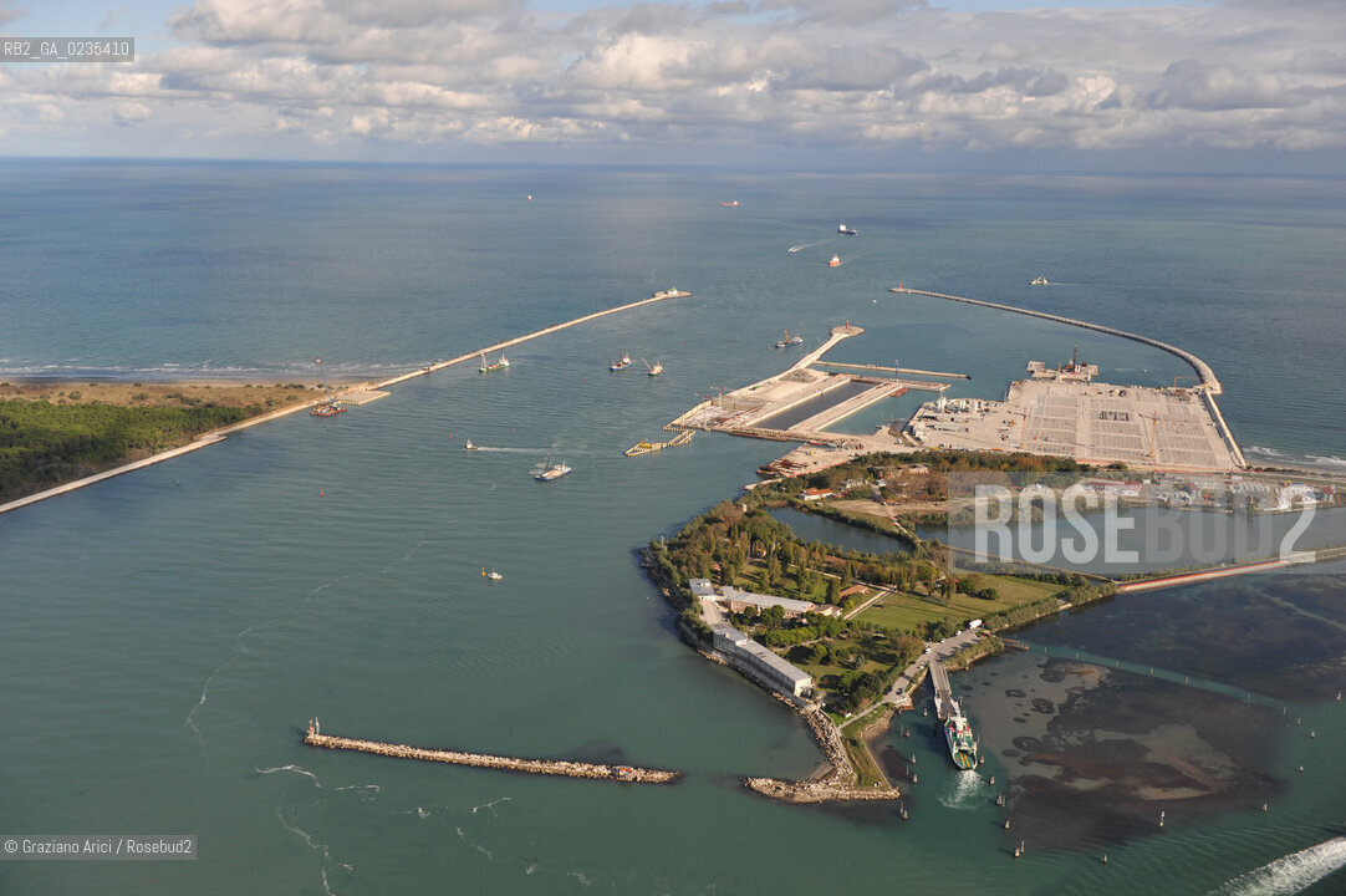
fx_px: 1270
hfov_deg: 55.8
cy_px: 448
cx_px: 673
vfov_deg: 38.8
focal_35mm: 34
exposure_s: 1/2500
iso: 400
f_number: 5
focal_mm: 34
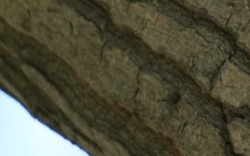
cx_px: 575
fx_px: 19731
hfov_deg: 0.7
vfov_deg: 0.5
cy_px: -122
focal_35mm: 2896
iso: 1000
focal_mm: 600
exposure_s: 1/500
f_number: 5.6
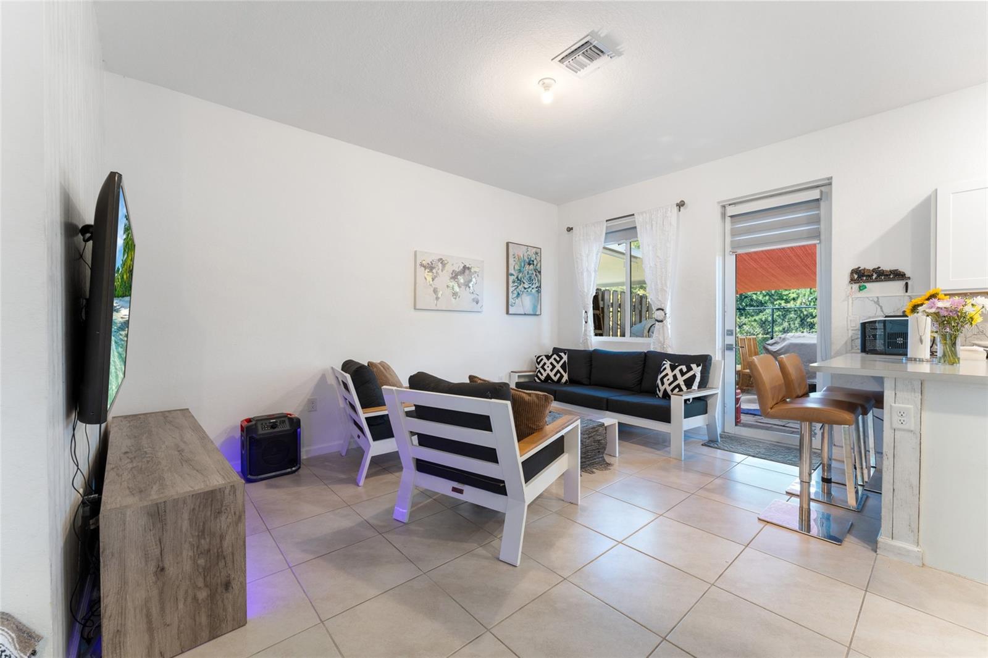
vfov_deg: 78.8
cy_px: 329
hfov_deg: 101.9
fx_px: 401
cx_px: 494
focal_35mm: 15
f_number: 9
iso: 400
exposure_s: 1/1.67
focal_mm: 14.6
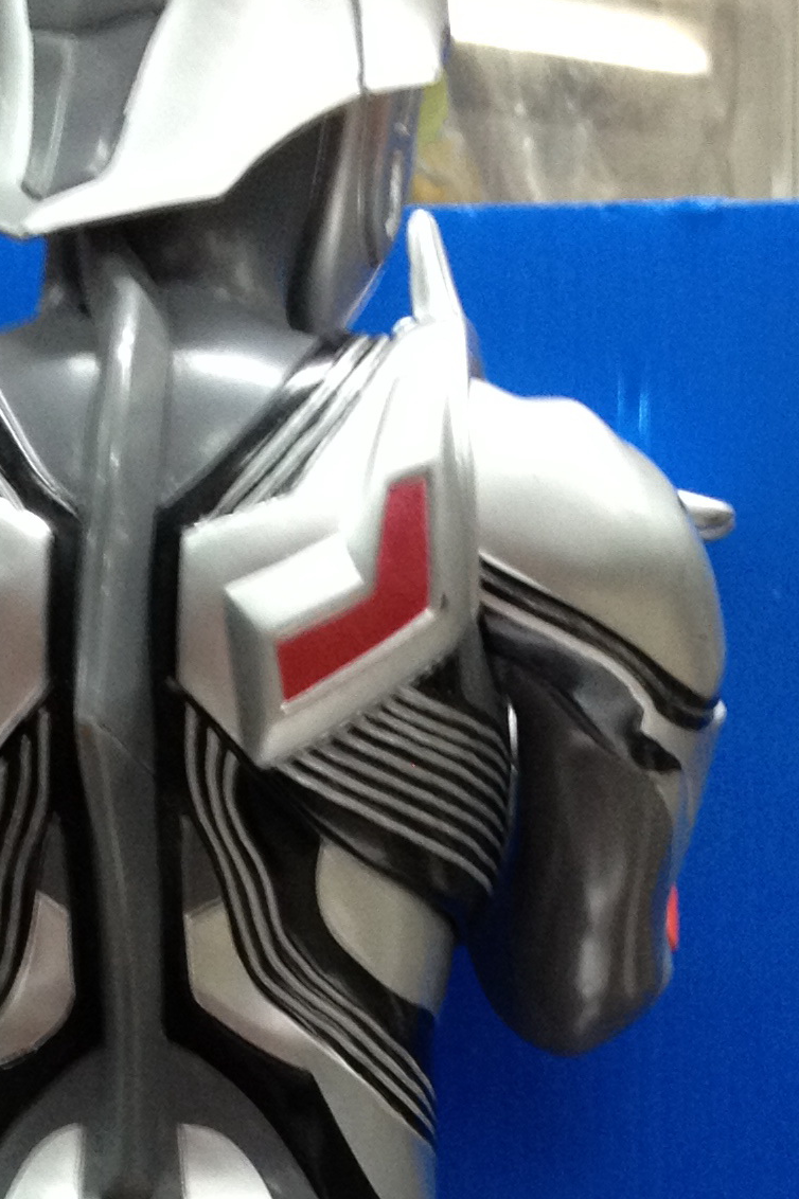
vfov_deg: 18.8
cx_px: 290
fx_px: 3497
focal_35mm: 105
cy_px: 1285
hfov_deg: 13.0
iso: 125
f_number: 2.4
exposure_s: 1/20
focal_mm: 4.28
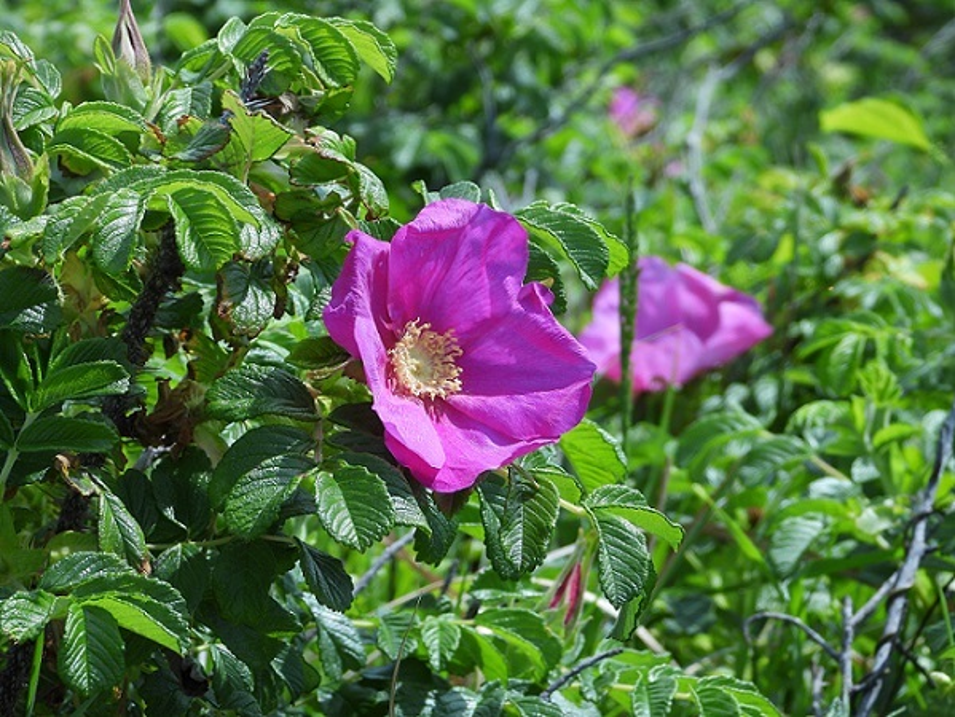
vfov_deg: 8.7
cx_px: 478
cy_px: 358
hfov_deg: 11.6
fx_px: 4693
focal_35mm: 170
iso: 100
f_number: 4
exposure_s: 1/640
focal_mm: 30.5
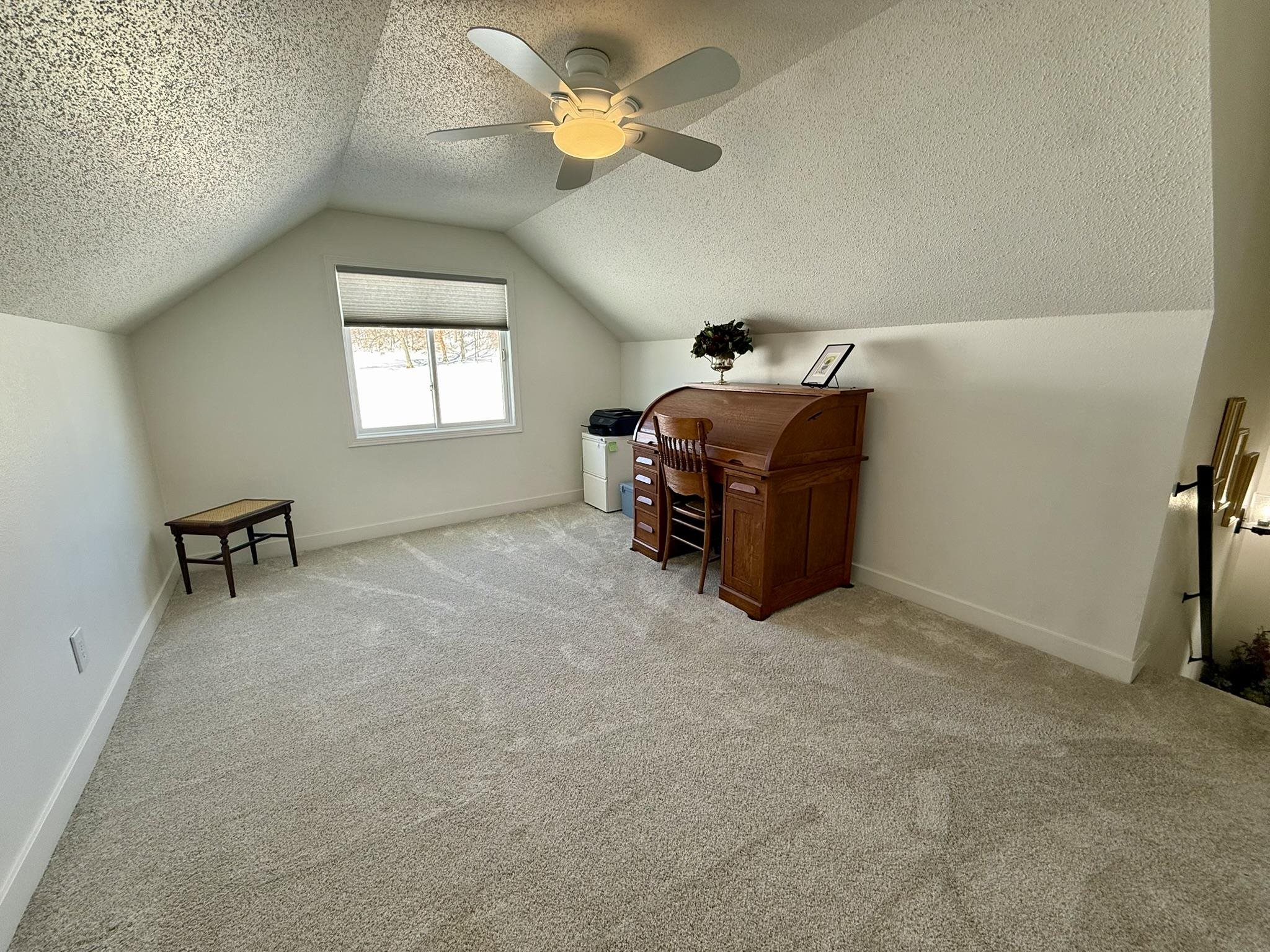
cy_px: 476
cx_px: 635
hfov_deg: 102.1
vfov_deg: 85.7
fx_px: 514
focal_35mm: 14
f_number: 2.2
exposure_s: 1/120
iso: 80
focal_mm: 2.22
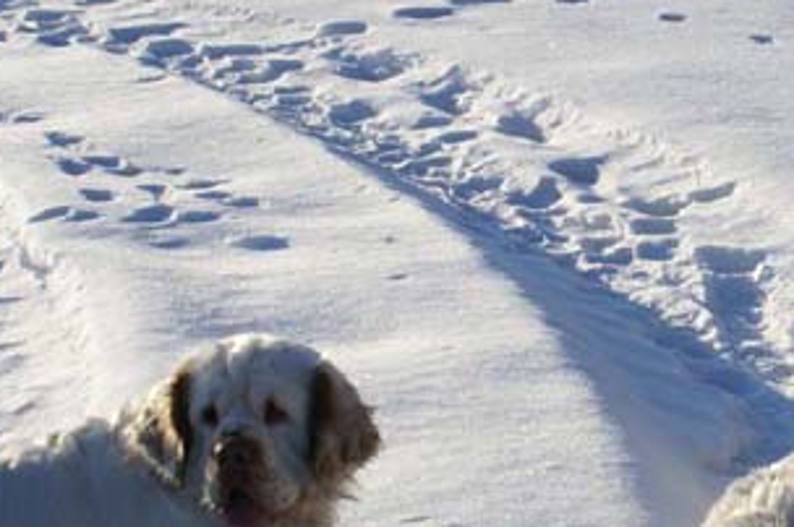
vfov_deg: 8.6
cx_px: 922
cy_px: 463
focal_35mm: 158
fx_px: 3481
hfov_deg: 12.7
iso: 100
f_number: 9
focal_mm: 40
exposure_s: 1/200
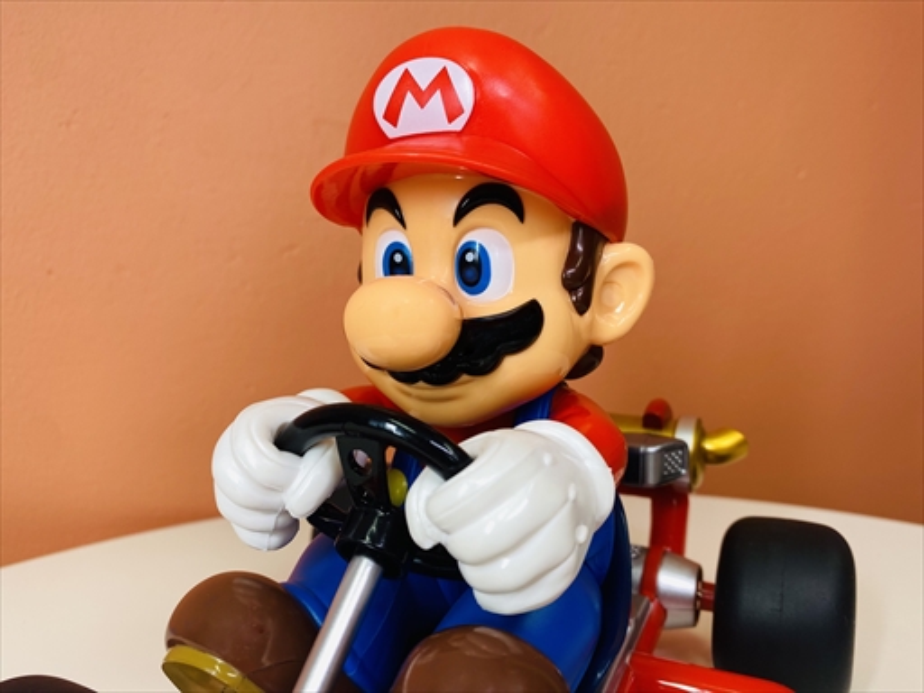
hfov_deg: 67.3
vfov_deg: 53.1
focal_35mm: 26
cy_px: 346
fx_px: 694
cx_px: 462
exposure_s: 1/100
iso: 40
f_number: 1.8
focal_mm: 4.25
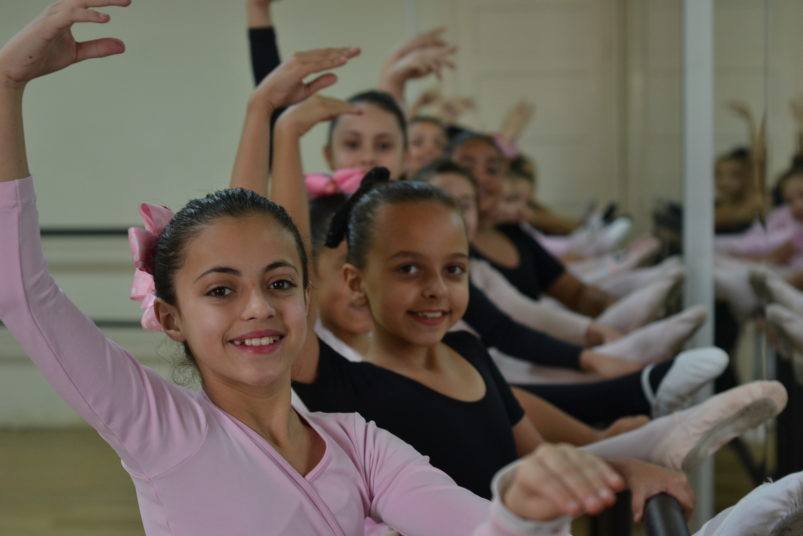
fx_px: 1673
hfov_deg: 27.0
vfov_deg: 18.2
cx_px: 402
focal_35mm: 75
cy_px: 268
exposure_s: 1/80
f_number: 3.2
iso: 400
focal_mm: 50
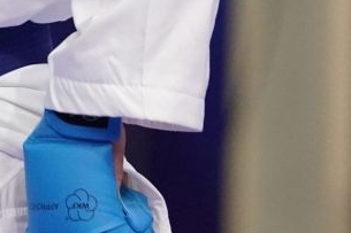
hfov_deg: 1.7
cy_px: -335
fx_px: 11508
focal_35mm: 1181
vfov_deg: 1.2
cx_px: -222
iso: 4000
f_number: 2.8
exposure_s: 1/1000
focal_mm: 200
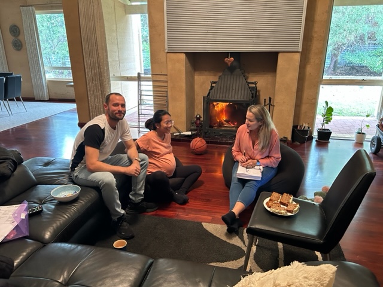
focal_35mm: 26
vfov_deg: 53.1
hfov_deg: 67.3
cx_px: 192
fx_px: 288
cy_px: 144
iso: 500
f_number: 1.5
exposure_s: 1/50
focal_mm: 5.7
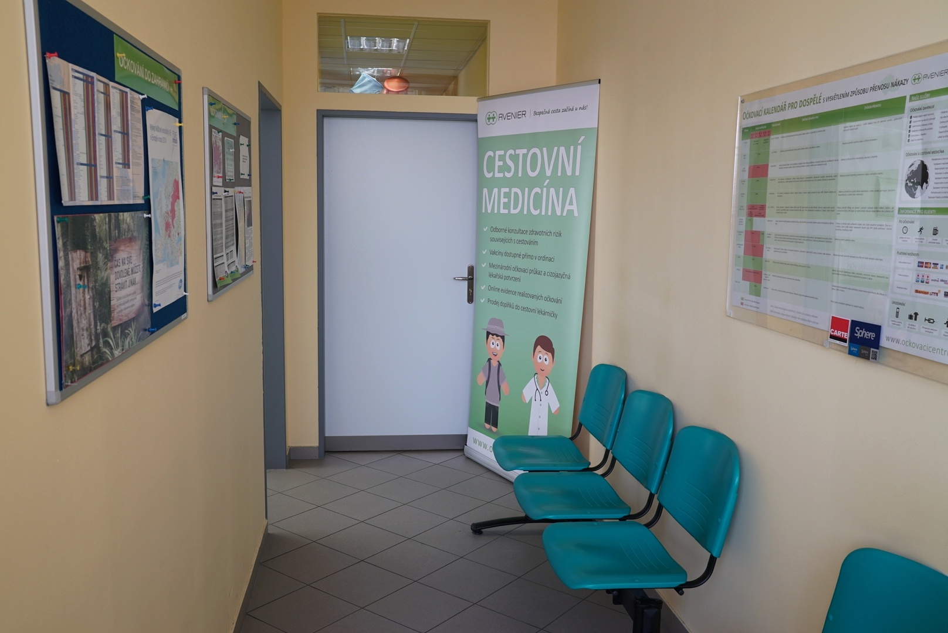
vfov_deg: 42.4
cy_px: 316
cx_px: 474
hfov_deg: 60.2
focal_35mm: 31
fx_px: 817
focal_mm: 31
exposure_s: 1/6
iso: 160
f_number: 10
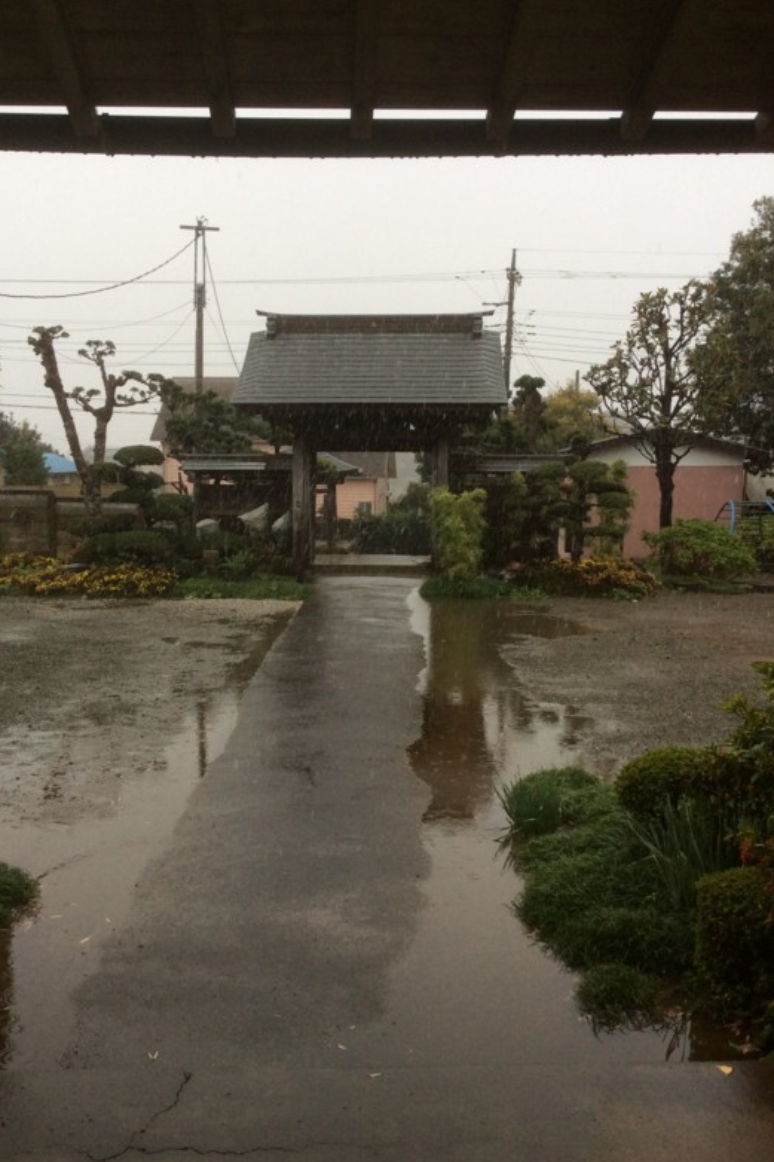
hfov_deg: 38.8
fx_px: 1097
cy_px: 572
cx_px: 360
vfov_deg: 55.8
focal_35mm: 34
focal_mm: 3.3
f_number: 2.4
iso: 32
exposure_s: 1/60
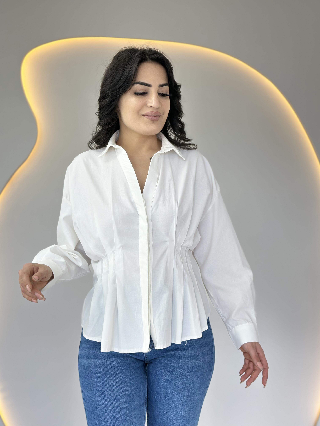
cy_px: 213
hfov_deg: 30.3
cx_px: 160
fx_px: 592
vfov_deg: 39.7
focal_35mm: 48
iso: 80
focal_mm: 6.86
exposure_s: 1/141
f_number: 1.78
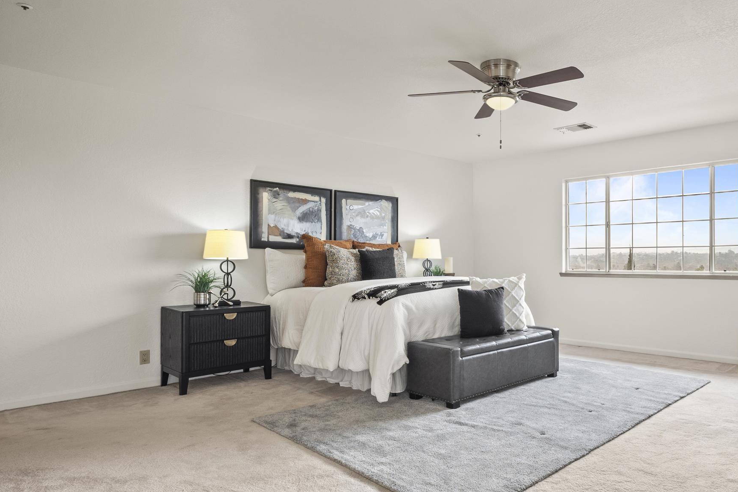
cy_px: 274
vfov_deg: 49.5
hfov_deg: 66.9
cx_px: 510
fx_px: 533
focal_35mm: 26
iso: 250
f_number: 9
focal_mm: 12
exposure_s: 1/3
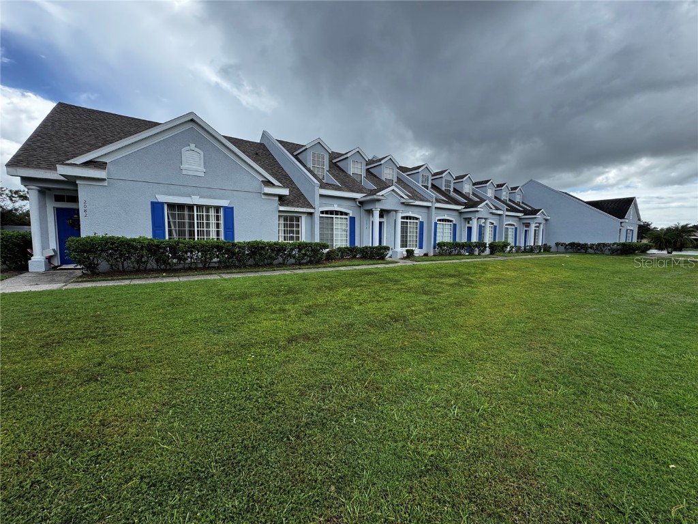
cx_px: 349
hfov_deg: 102.1
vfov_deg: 85.7
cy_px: 262
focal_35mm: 14
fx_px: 282
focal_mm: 2.22
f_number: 2.2
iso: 40
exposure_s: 1/727
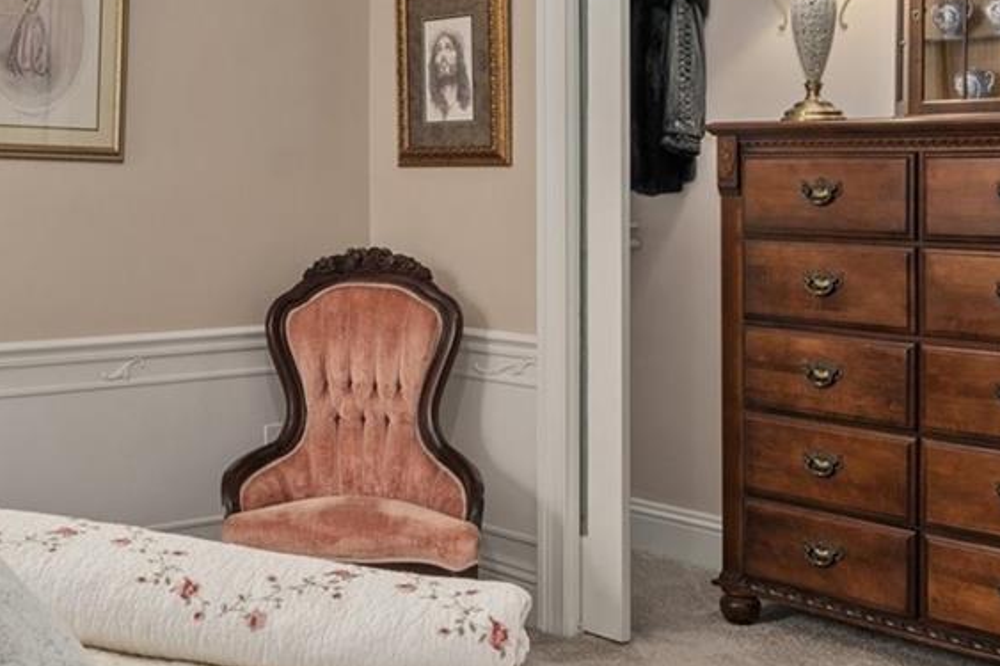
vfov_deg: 24.9
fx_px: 1499
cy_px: 236
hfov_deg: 35.8
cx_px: 222
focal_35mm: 54
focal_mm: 19
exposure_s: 1/1.25
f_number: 8
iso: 320
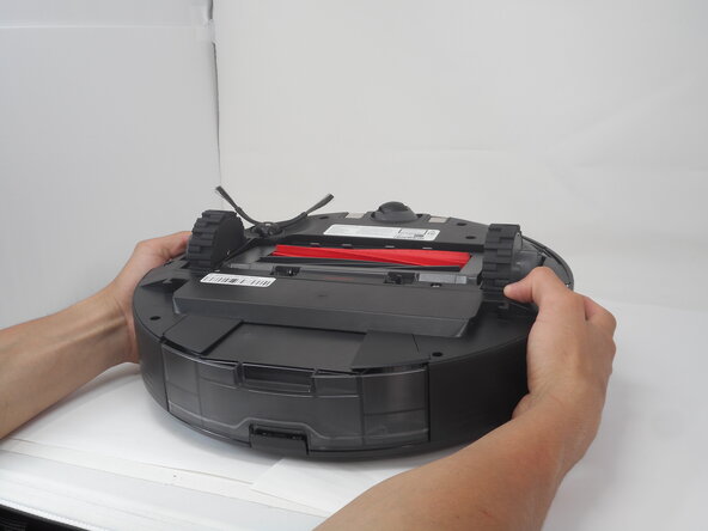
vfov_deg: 32.9
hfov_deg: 42.9
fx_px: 900
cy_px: 266
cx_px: 354
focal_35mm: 44
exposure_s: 1/30
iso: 80
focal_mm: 7.9
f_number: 4.7
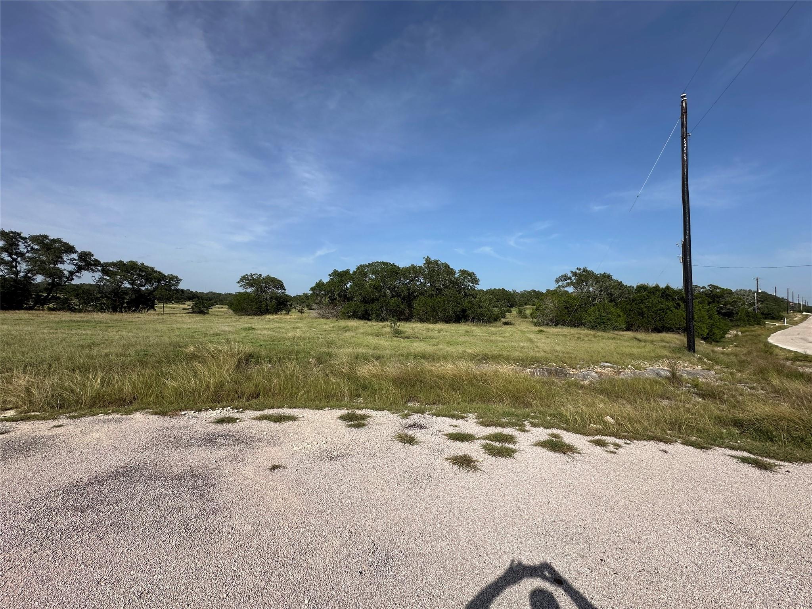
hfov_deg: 102.1
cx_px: 406
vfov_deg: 85.7
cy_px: 304
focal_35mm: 14
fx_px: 328
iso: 40
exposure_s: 1/2618
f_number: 2.2
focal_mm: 2.22
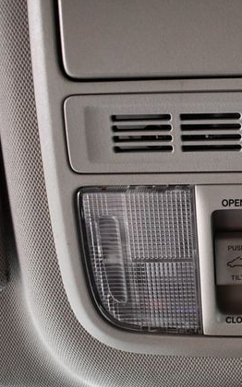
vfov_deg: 36.3
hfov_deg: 21.6
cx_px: 285
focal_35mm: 56
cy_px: 194
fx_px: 592
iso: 4000
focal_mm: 18
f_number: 3.5
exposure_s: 1/60
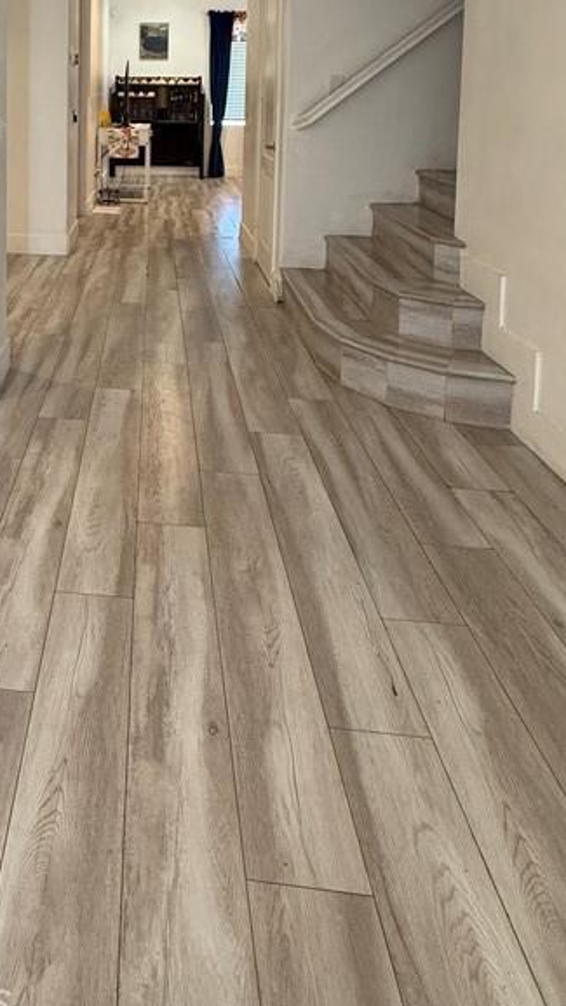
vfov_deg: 61.2
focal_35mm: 27
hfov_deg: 40.3
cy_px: 139
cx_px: 78
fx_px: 721
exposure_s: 1/60
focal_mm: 2.22
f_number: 2.2
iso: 250
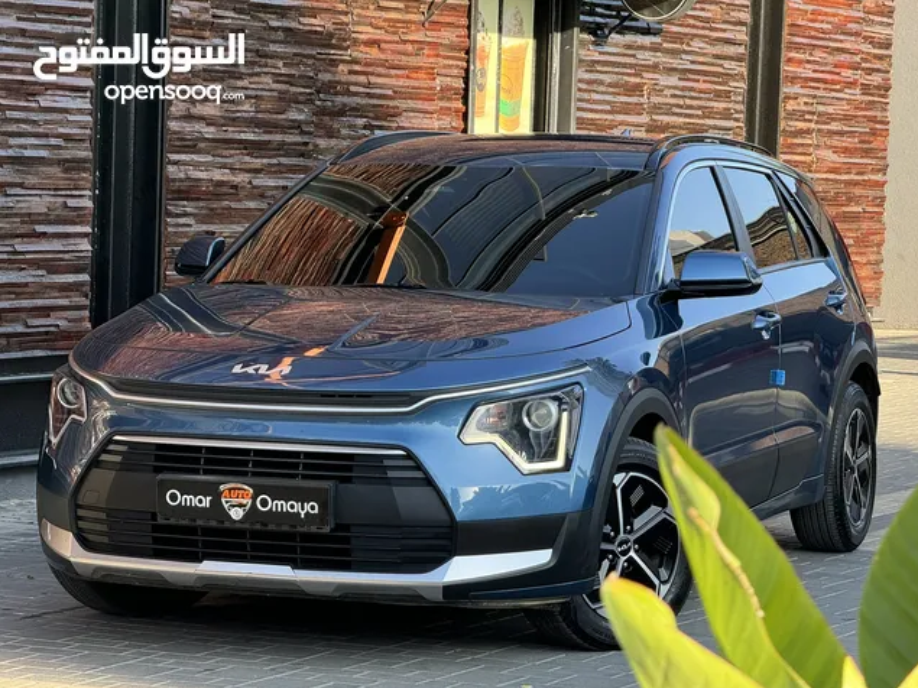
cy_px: 345
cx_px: 461
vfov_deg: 12.2
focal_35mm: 121
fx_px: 3208
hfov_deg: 16.3
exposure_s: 1/111
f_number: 2.8
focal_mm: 15.66
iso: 50
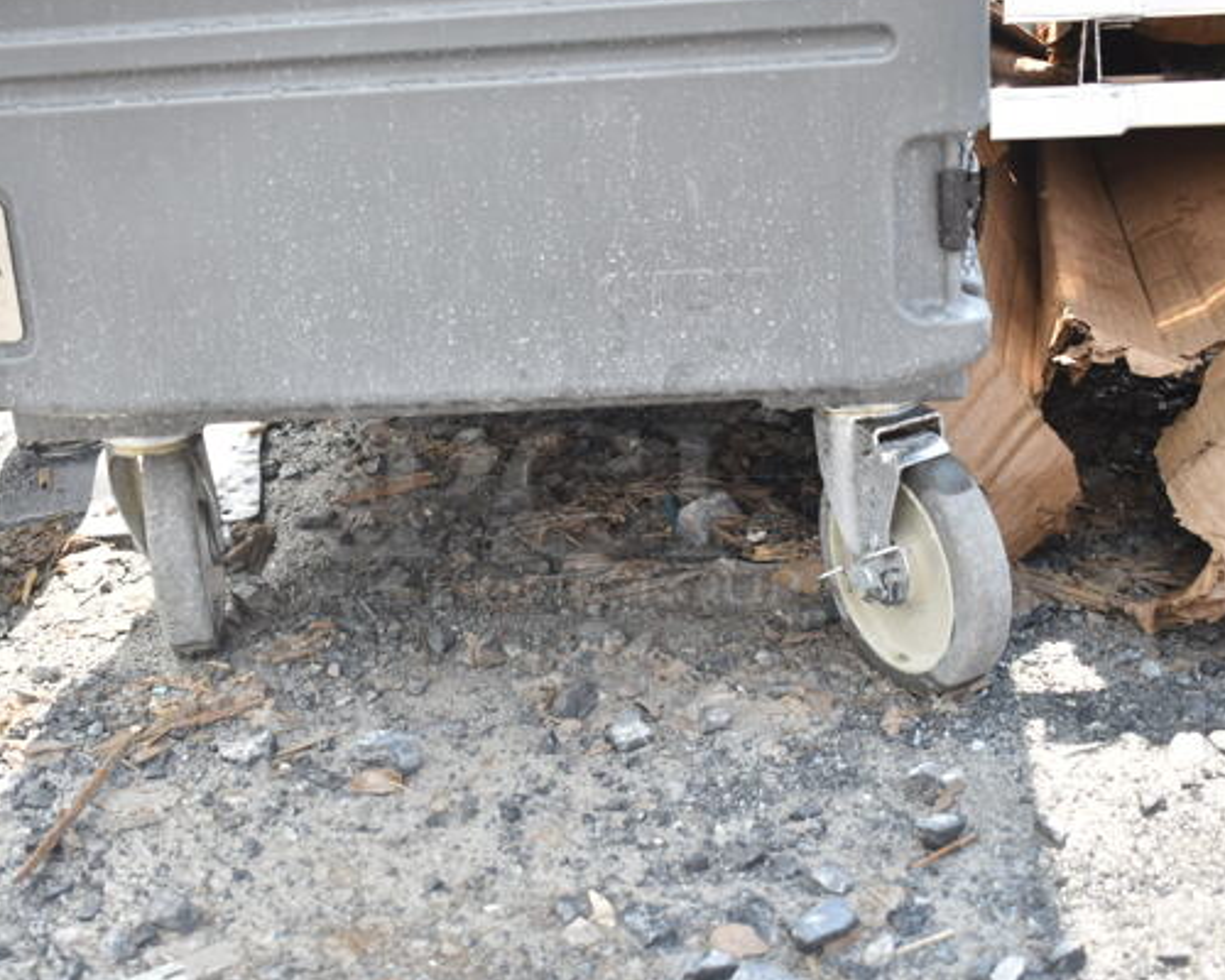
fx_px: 1994
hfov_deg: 34.1
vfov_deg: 27.6
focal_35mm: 55
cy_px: 485
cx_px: 549
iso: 100
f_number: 5
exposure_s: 1/125
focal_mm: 32
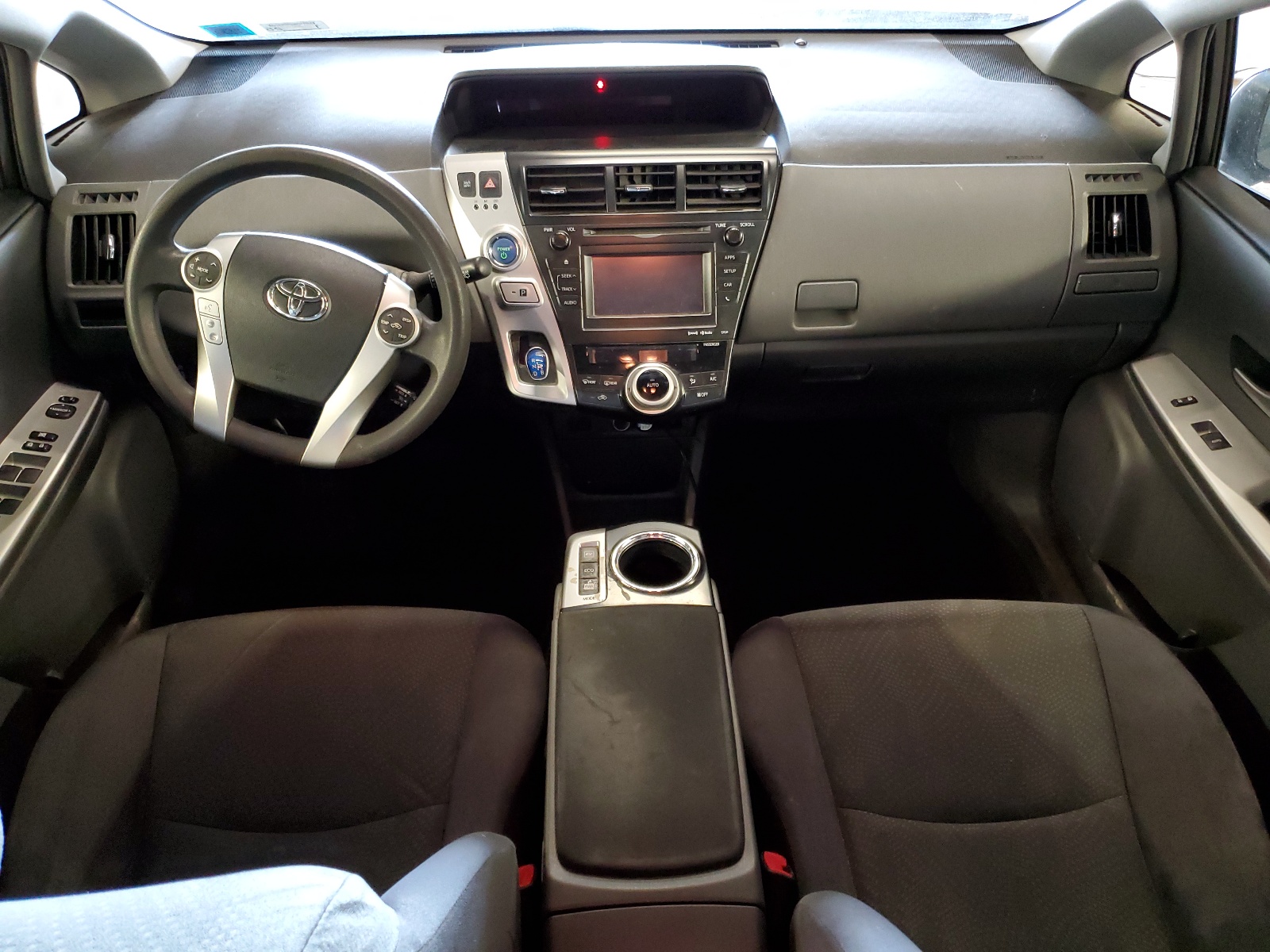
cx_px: 635
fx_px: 954
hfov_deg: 67.3
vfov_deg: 53.1
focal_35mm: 26
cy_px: 476
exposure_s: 1/20
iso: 316
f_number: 1.5
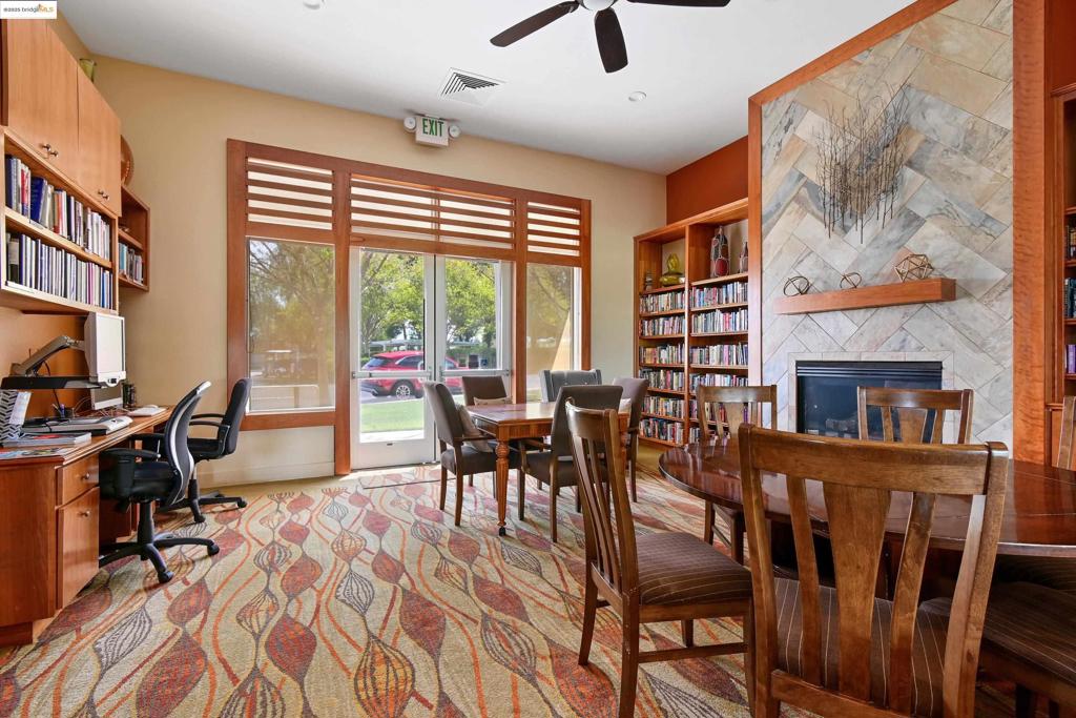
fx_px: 448
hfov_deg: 100.4
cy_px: 359
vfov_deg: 77.3
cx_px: 538
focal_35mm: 15
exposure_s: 1.6
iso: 200
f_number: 8
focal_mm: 10
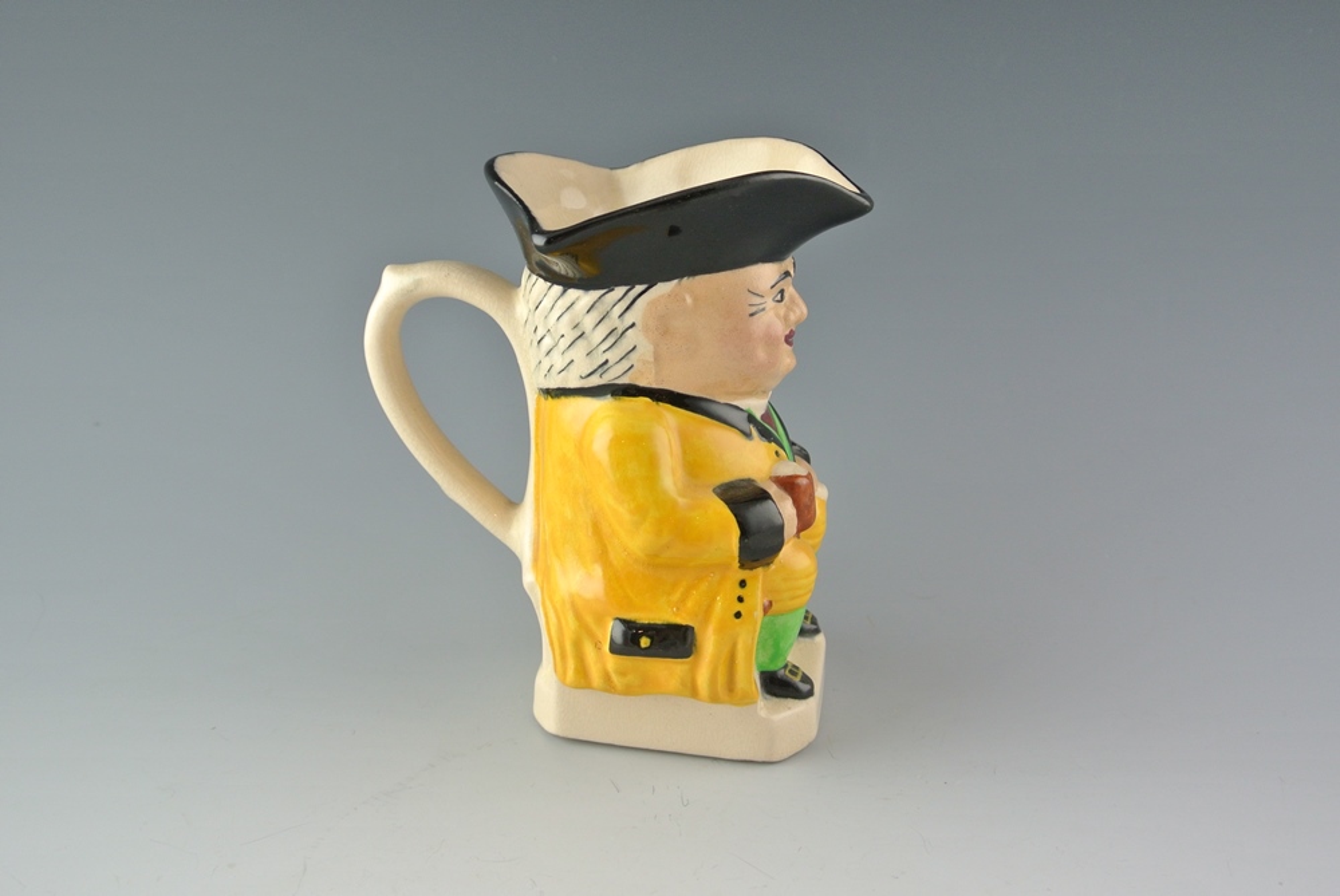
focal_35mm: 44
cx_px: 670
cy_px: 448
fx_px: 1639
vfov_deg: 30.6
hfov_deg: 44.5
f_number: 4.2
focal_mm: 16.3
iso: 400
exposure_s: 1/100
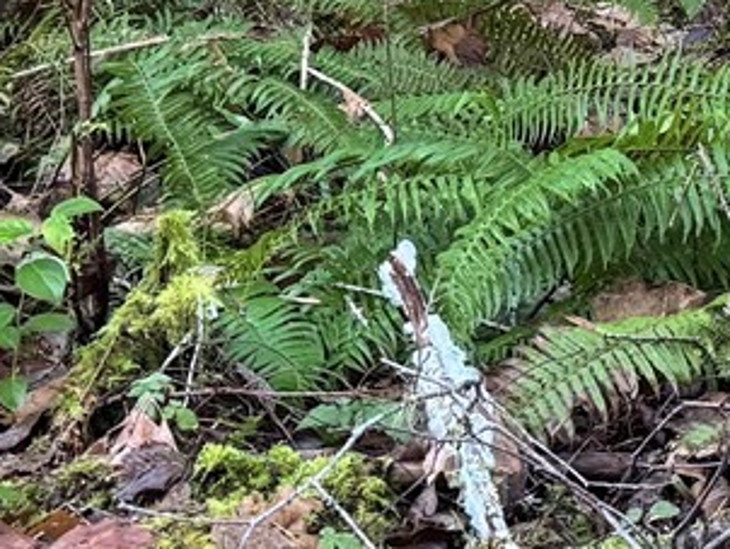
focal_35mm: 127
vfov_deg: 11.2
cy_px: -302
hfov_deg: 15.0
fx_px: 2680
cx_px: 875
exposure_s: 1/60
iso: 640
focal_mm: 6.76
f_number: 1.78
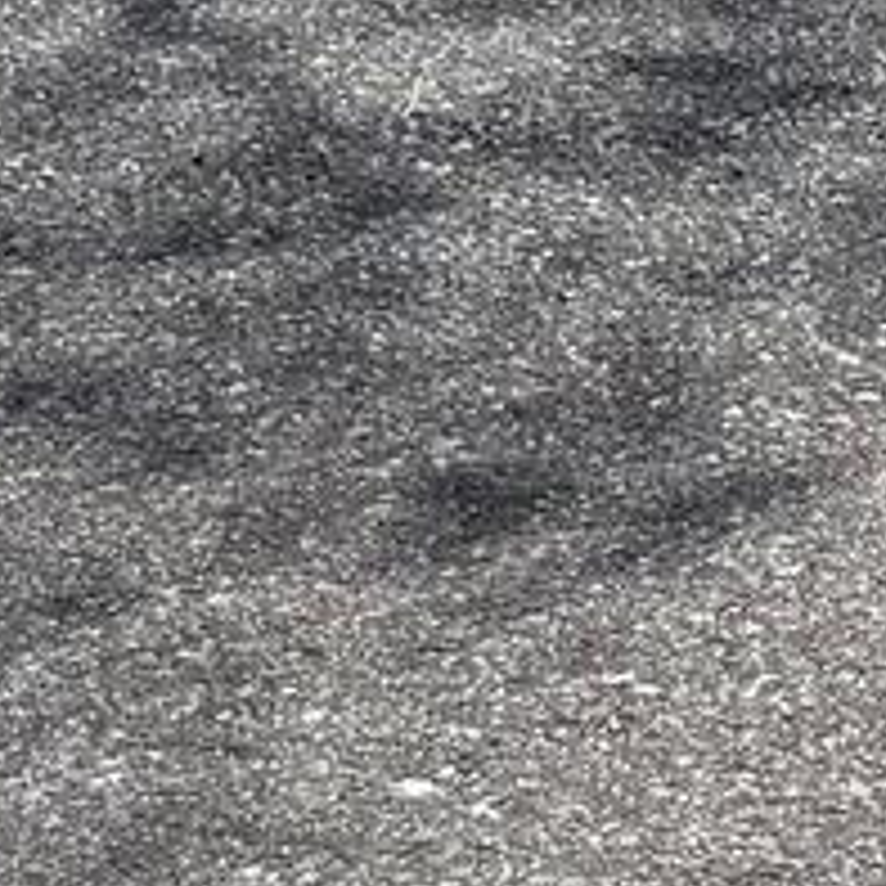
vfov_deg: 7.0
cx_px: 2955
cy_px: -1965
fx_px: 6371
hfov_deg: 6.9
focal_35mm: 220
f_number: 1.78
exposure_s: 1/5714
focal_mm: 6.76
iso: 80
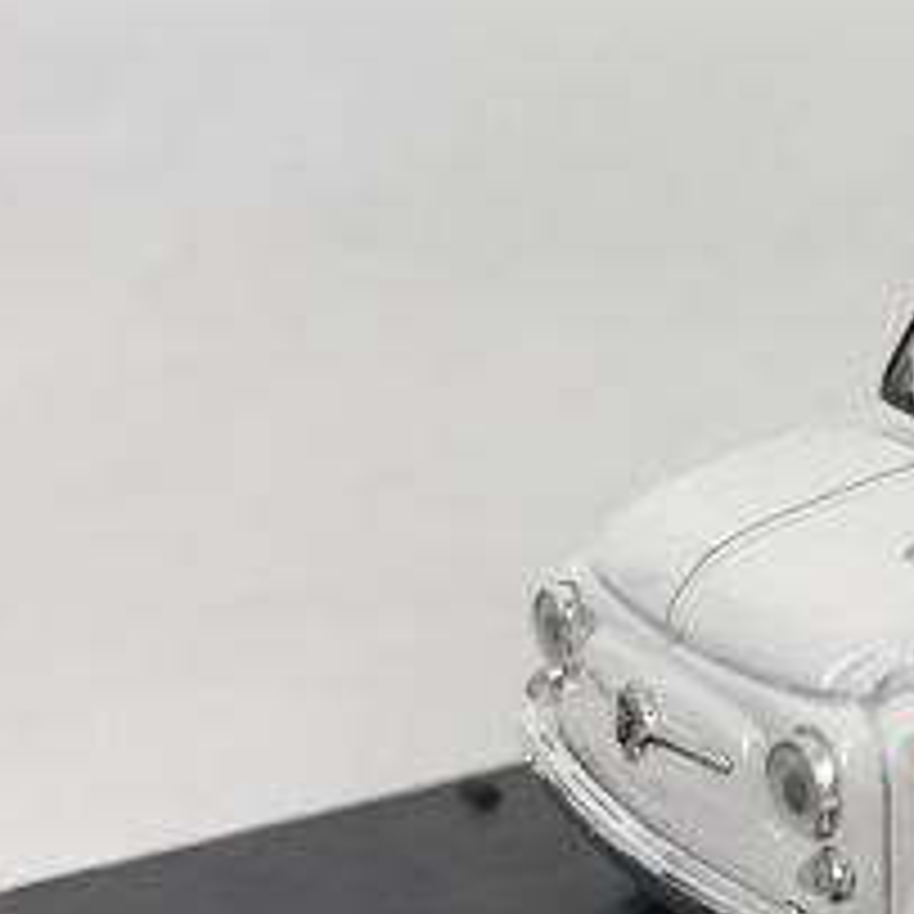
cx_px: 1153
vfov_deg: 23.7
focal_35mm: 73
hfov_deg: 21.6
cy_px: 500
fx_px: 2181
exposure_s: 1/463
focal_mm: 3.99
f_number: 1.8
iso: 20
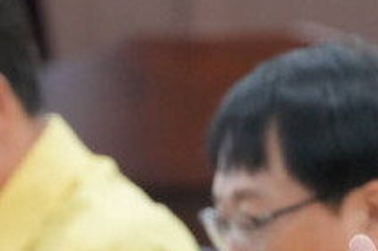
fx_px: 9212
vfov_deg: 1.6
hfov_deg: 2.3
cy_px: 422
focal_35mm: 878
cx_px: 585
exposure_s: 1/160
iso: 4000
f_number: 5
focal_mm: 194
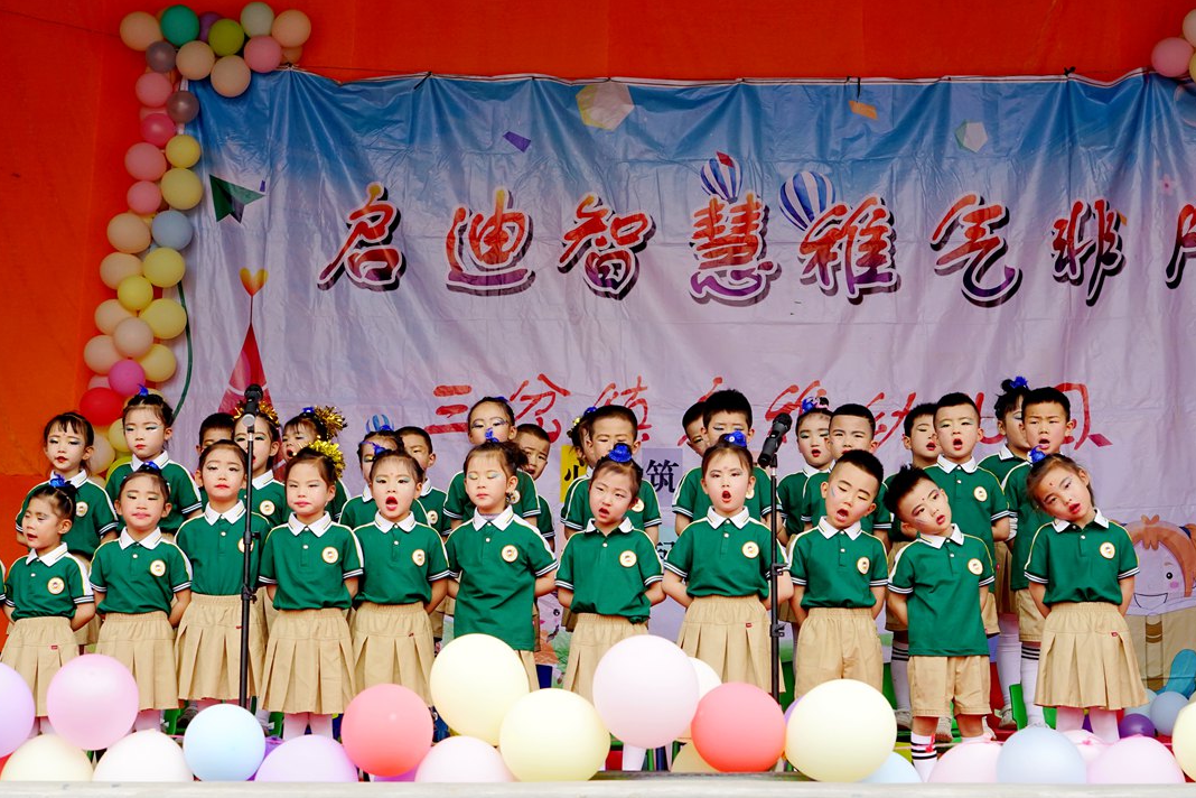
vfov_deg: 18.7
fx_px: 2425
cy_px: 370
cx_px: 549
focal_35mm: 73
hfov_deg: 27.7
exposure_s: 1/500
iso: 500
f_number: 6.7
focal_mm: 65
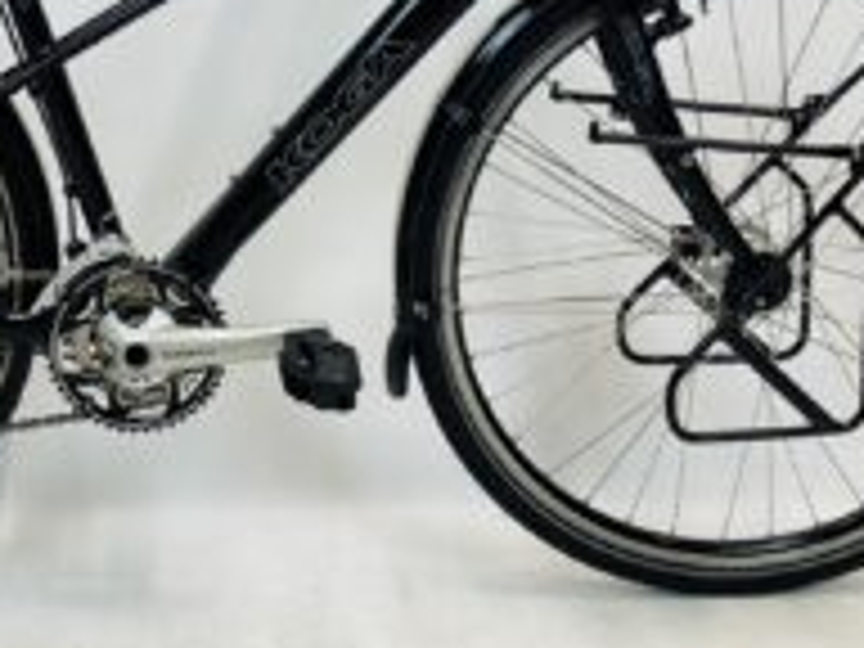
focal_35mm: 61
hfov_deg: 31.3
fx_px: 1523
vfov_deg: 22.6
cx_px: 252
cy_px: -72
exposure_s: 1/100
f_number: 1.8
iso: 40
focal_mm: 4.25
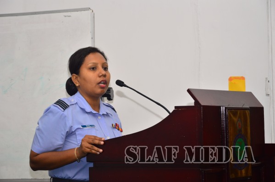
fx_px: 755
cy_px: 91
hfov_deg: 20.6
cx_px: 138
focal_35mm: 99
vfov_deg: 13.8
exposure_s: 1/100
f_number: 5.6
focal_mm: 66
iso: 400
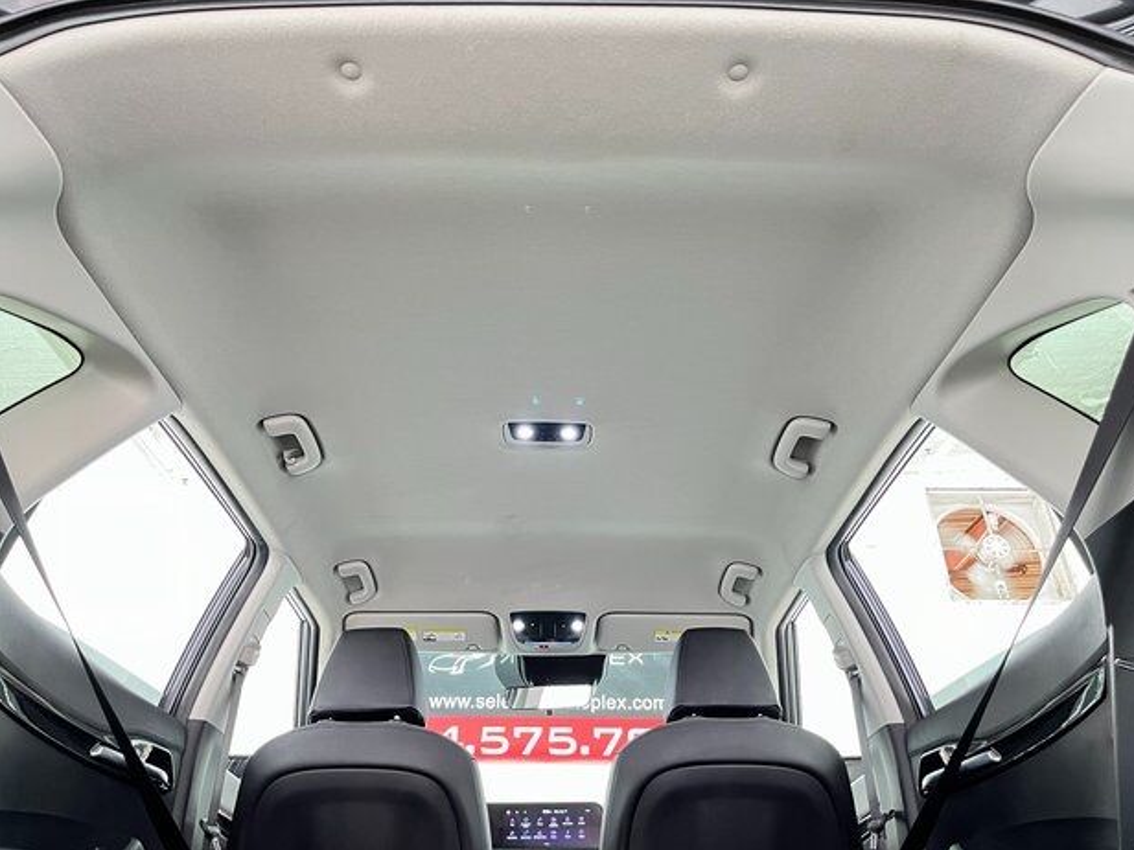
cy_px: 410
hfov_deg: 65.3
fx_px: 885
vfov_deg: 51.3
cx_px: 556
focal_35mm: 27
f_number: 1.6
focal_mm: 5.1
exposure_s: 1/30
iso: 500
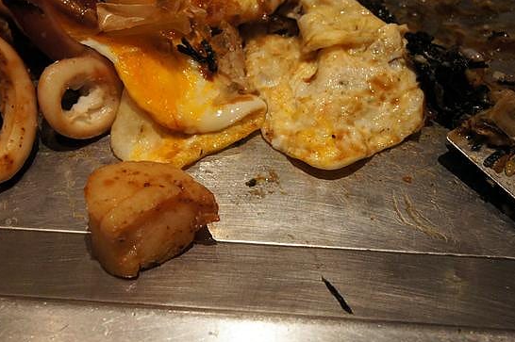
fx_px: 900
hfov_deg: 31.6
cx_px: 159
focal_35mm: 63
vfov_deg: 21.5
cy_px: 189
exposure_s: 1/80
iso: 1600
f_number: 8
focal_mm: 29
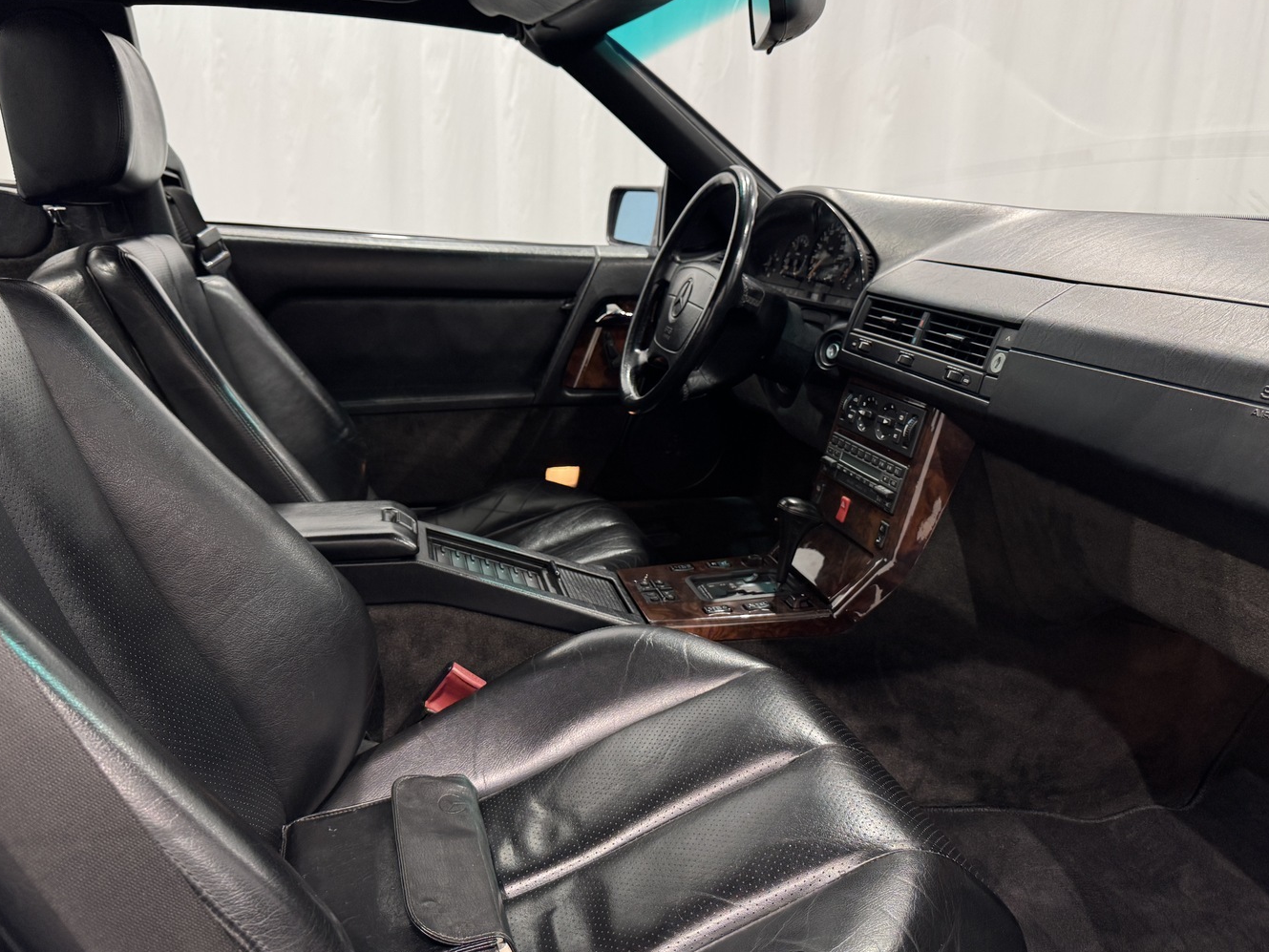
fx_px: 953
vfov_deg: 53.0
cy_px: 442
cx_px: 618
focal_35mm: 26
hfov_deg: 67.3
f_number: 1.78
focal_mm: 6.76
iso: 125
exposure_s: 1/100
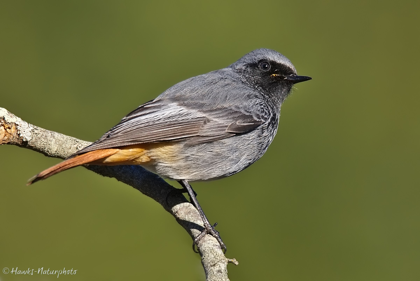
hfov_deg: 2.3
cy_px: 140
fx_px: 10503
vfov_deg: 1.5
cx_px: 210
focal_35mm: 900
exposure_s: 1/800
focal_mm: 600
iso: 400
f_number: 6.3
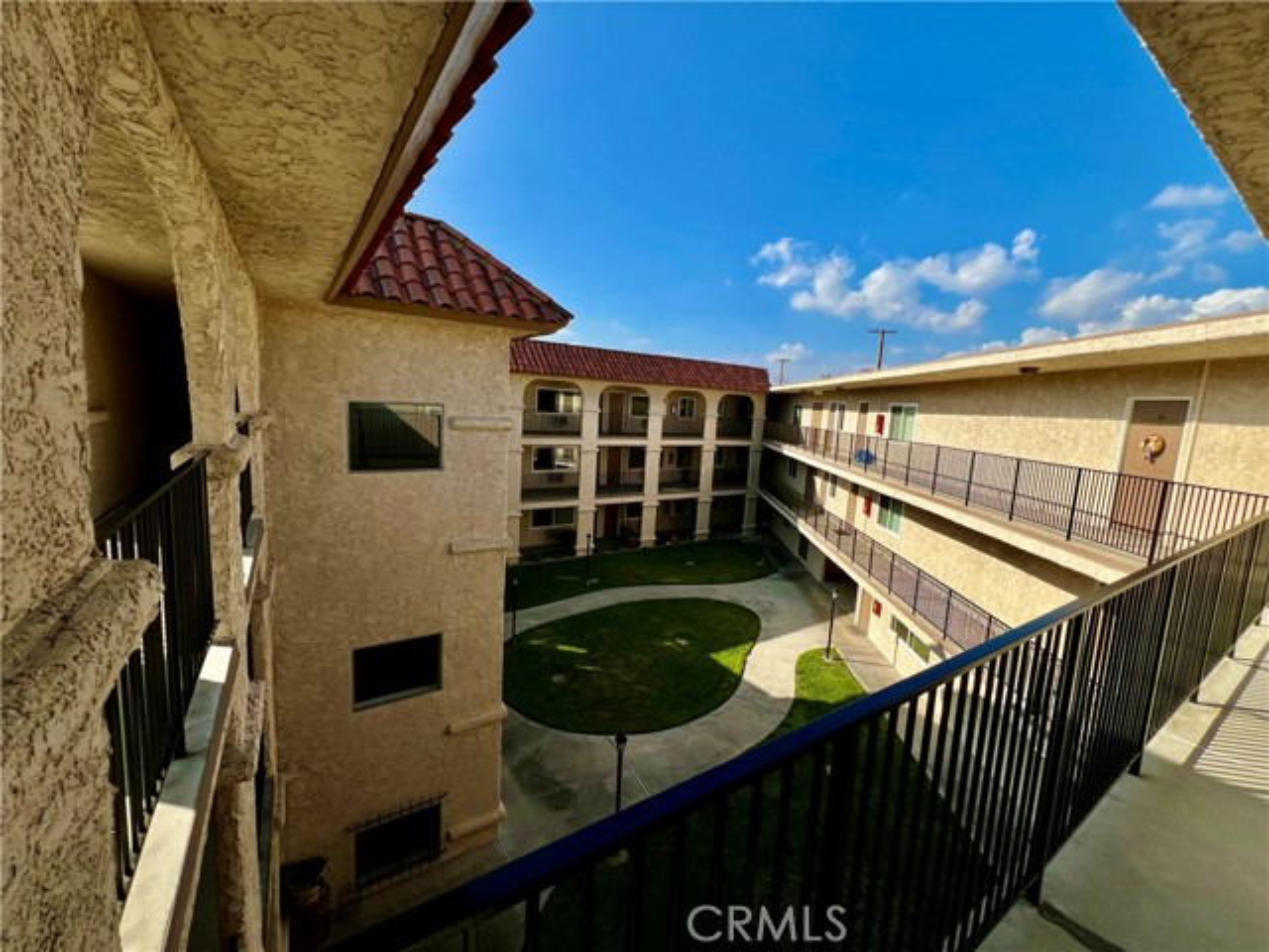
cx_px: 634
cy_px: 476
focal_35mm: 13
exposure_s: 1/1815
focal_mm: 1.57
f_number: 1.8
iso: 32
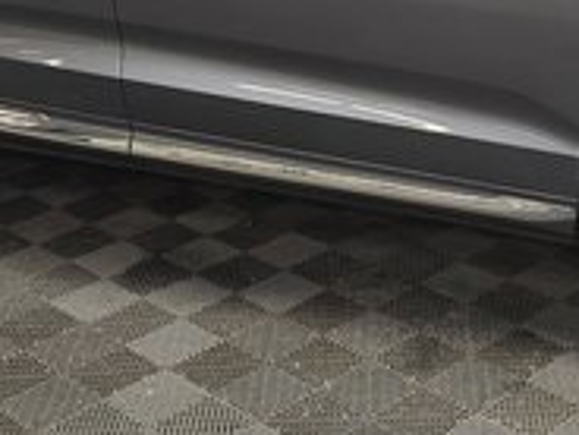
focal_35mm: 80
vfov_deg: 18.1
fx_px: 1338
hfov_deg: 24.1
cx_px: 453
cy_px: 22
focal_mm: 6.3
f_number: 1.7
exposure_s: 1/120
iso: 320
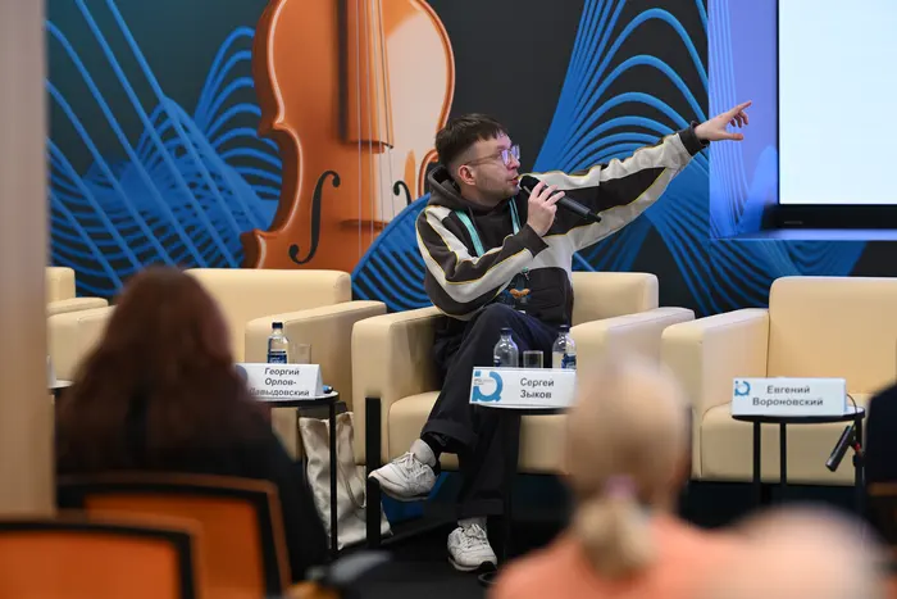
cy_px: 300
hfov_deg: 15.2
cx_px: 448
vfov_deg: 10.2
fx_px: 3364
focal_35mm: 135
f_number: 1.8
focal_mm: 135
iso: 640
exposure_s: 1/250
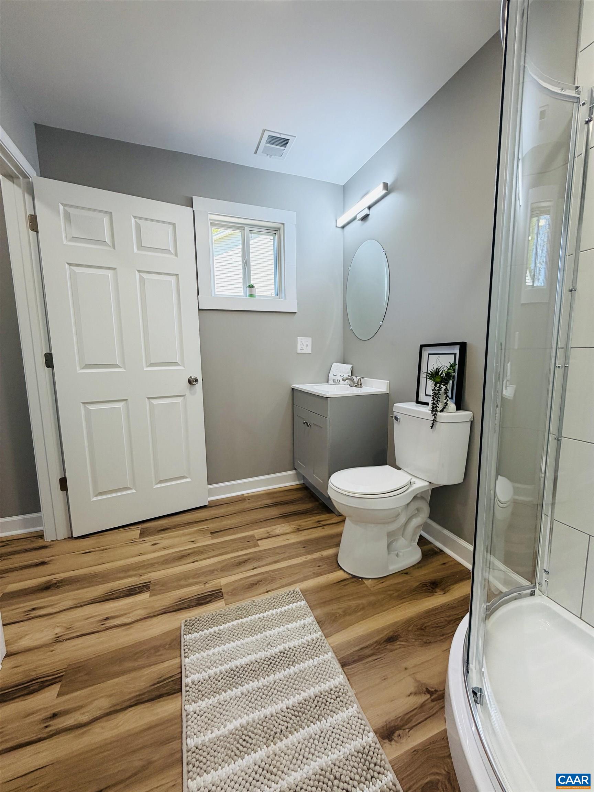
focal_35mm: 14
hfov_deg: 85.7
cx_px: 297
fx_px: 320
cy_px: 396
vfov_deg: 102.1
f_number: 2.2
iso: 125
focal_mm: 2.22
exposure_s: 1/120
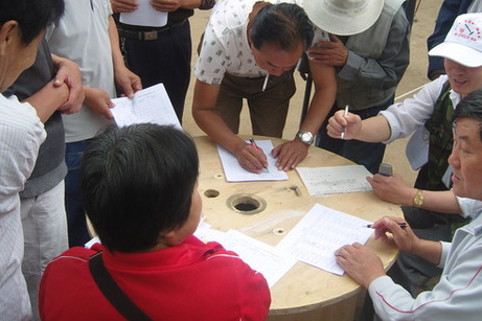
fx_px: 616
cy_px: 101
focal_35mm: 46
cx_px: 245
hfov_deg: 42.8
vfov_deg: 29.0
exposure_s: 1/400
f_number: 2.8
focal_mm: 7.3
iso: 100
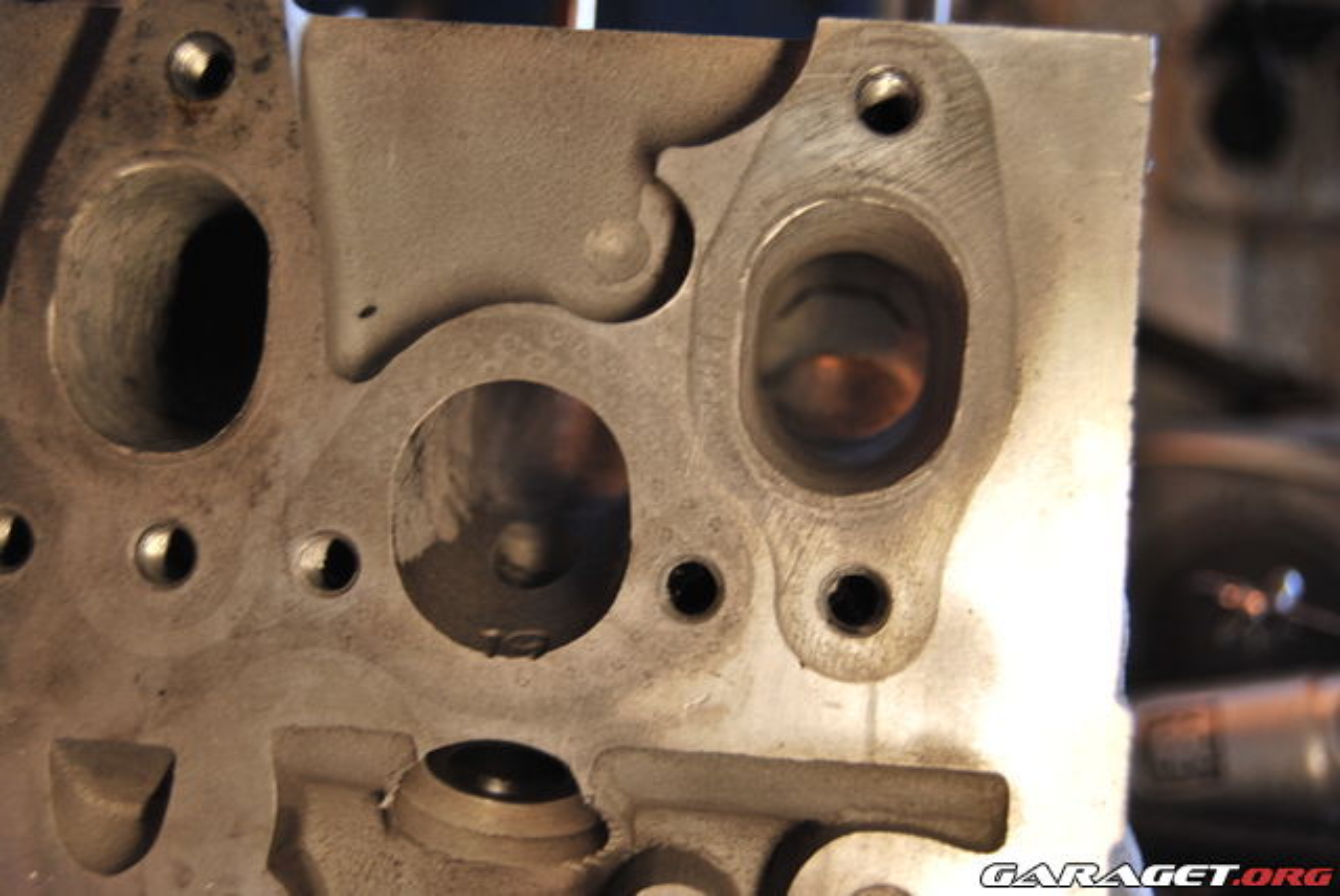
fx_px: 1900
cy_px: 448
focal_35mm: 51
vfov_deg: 26.5
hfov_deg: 38.8
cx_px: 670
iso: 200
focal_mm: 34
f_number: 4.5
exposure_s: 1/80
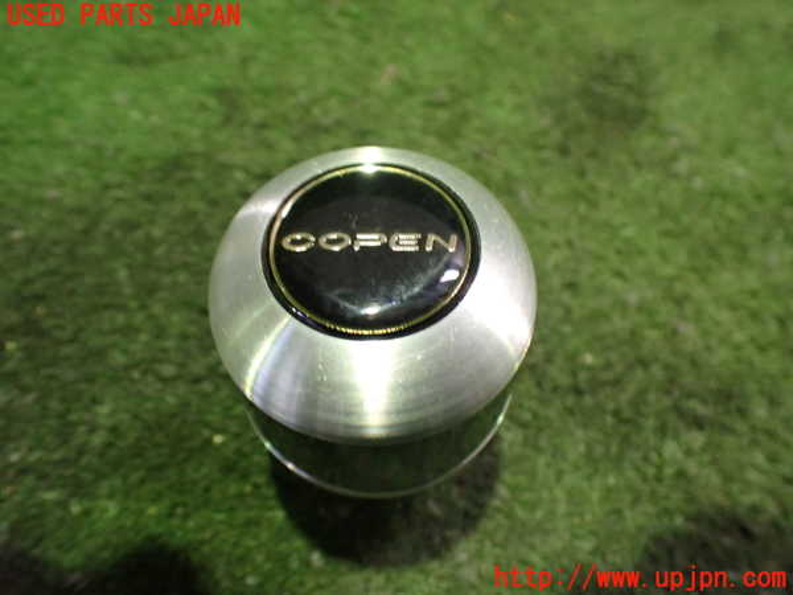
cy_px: 298
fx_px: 687
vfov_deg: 46.8
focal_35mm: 30
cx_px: 396
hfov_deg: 60.0
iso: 800
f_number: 2.3
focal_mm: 5.4
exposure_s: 1/30
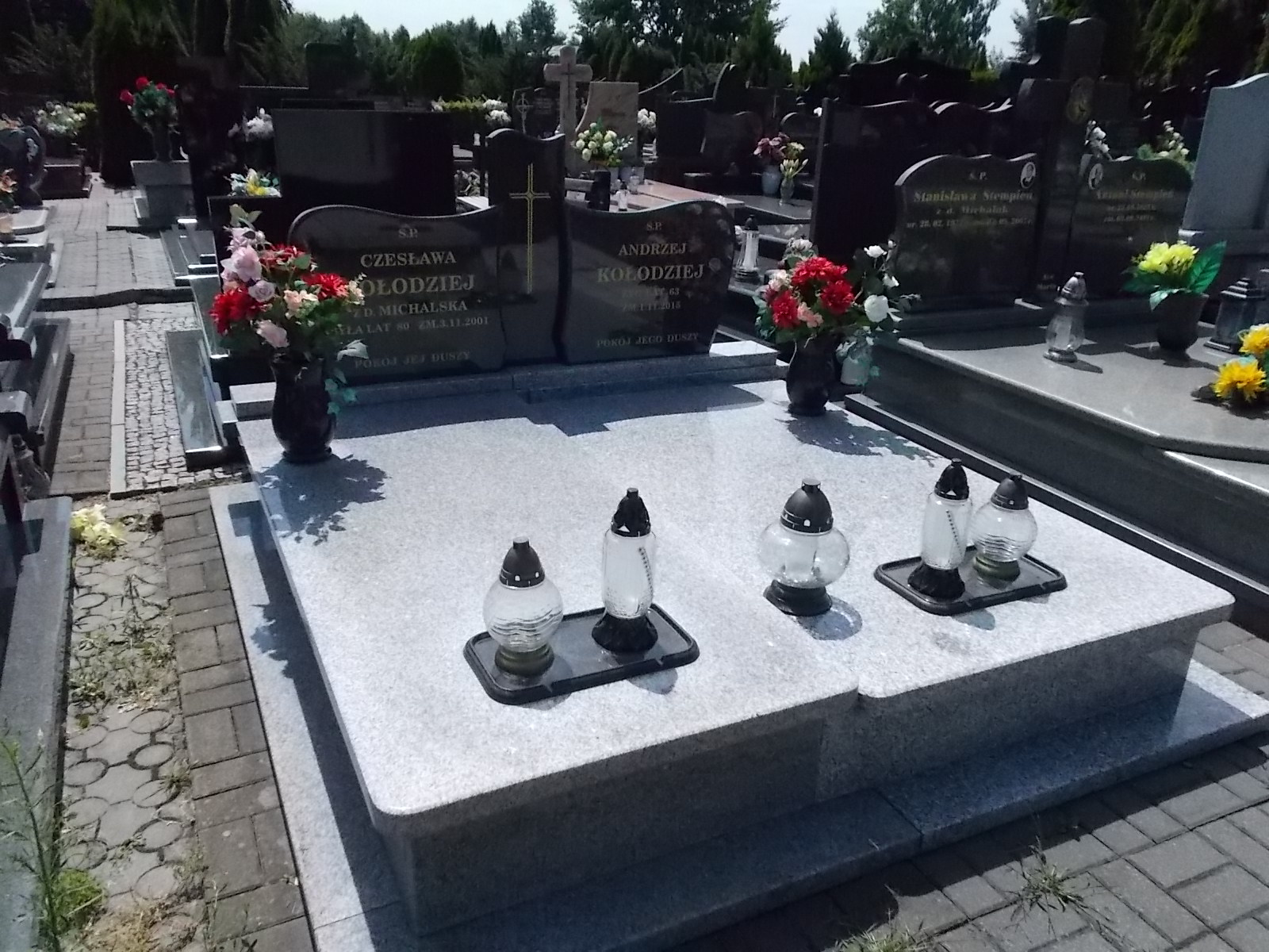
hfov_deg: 67.3
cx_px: 634
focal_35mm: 26
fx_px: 953
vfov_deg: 53.1
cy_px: 476
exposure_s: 1/1000
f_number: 8
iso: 400
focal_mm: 4.6
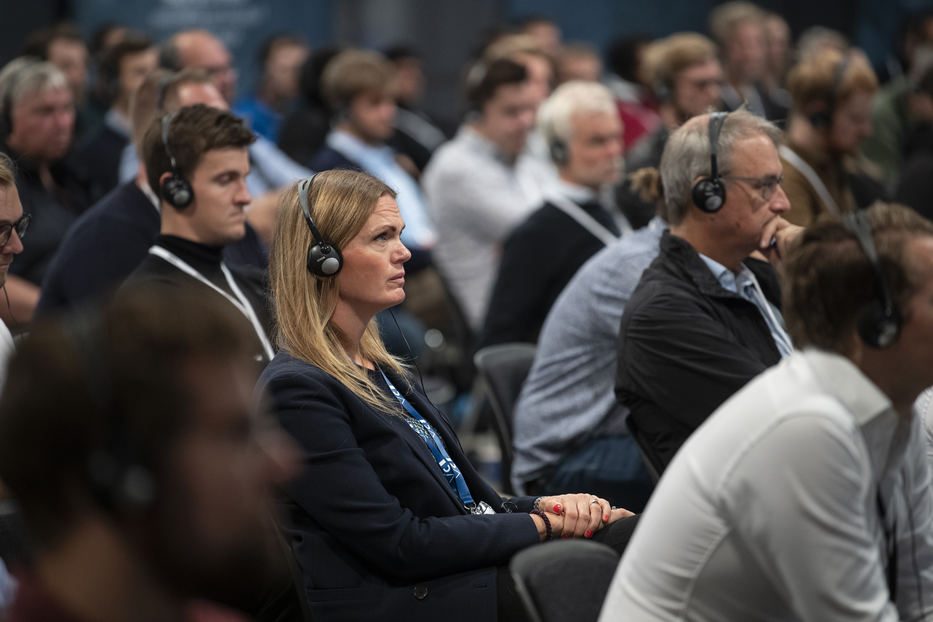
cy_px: 311
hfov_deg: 10.3
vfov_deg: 6.9
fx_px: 5183
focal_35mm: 200
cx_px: 466
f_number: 2.8
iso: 2500
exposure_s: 1/125
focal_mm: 200
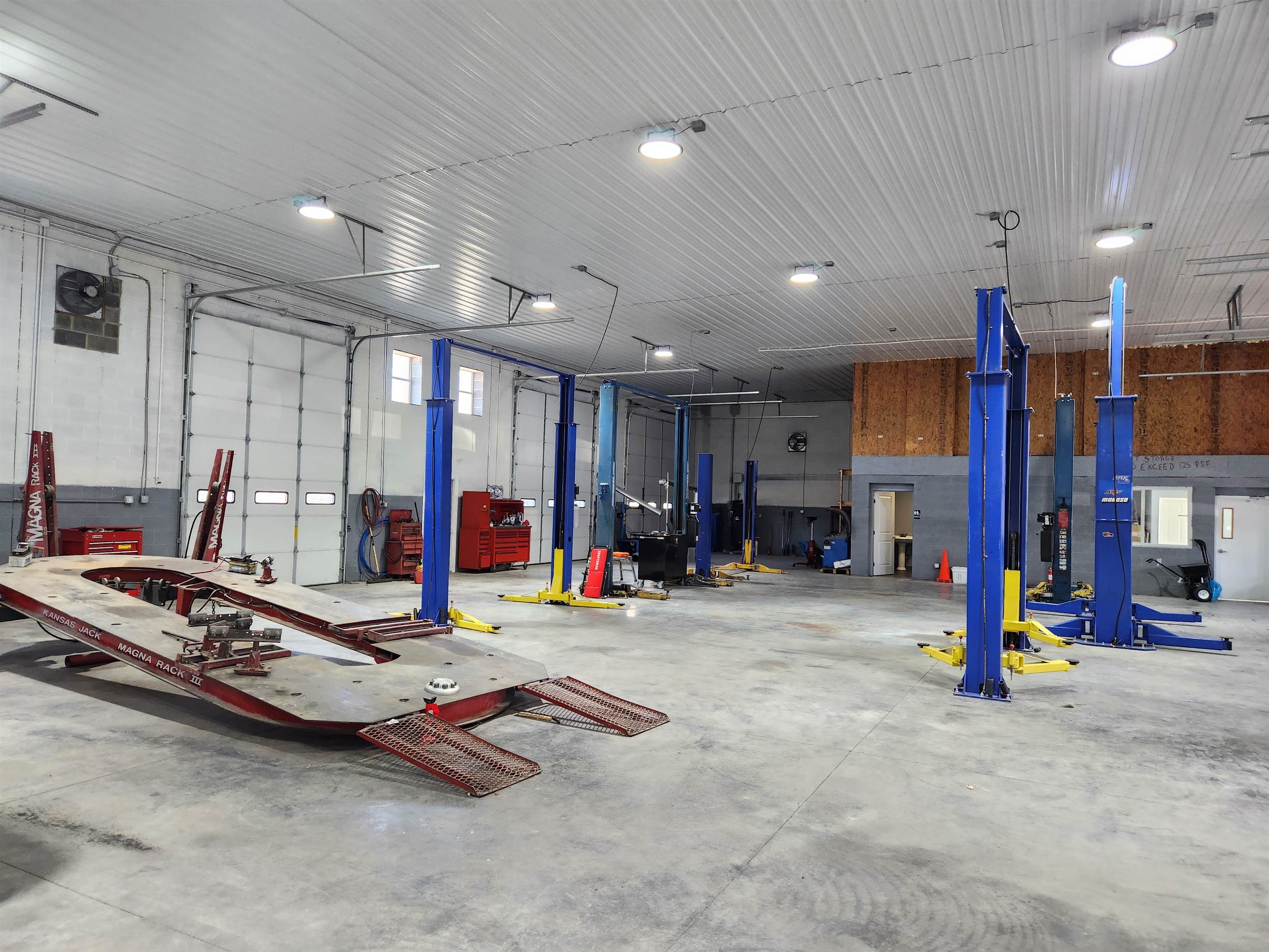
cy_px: 476
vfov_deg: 58.9
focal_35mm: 23
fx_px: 843
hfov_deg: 73.9
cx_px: 634
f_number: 1.8
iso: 200
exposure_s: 1/120
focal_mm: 5.4
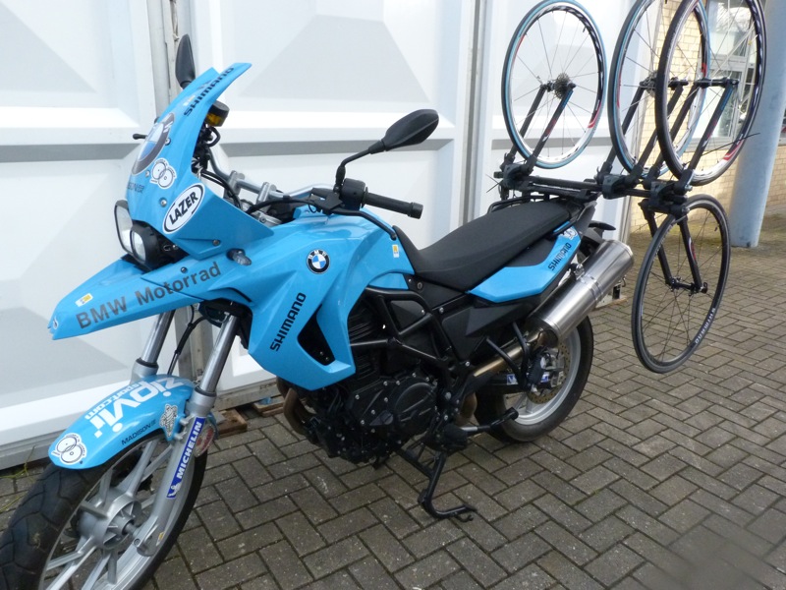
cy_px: 295
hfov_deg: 69.4
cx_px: 393
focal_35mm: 25
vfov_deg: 54.9
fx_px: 568
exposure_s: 1/160
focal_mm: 4.5
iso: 400
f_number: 7.1
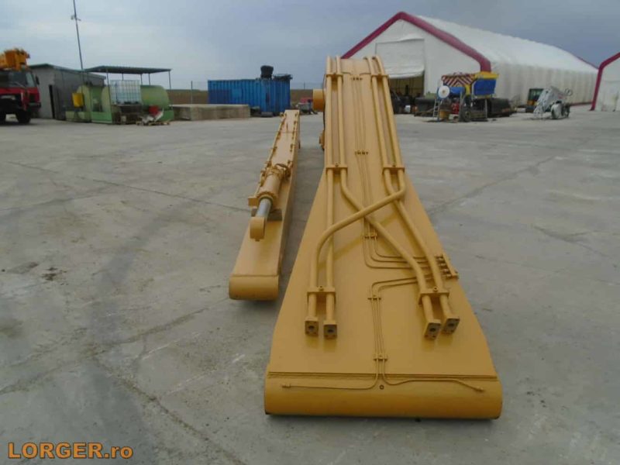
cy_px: 232
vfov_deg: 53.1
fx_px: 466
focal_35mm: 26
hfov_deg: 67.3
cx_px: 310
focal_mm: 4.6
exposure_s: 1/640
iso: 100
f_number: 3.2
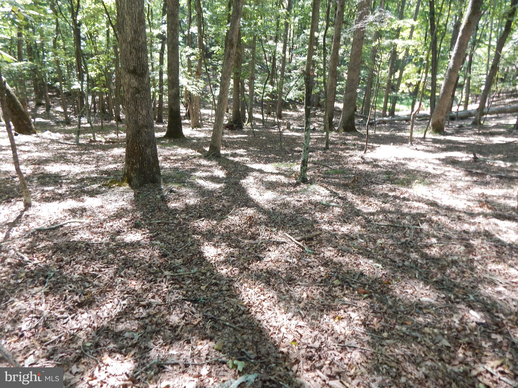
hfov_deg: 76.4
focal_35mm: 22
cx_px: 259
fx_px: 329
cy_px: 194
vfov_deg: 61.1
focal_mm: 4
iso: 125
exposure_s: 1/60
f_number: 3
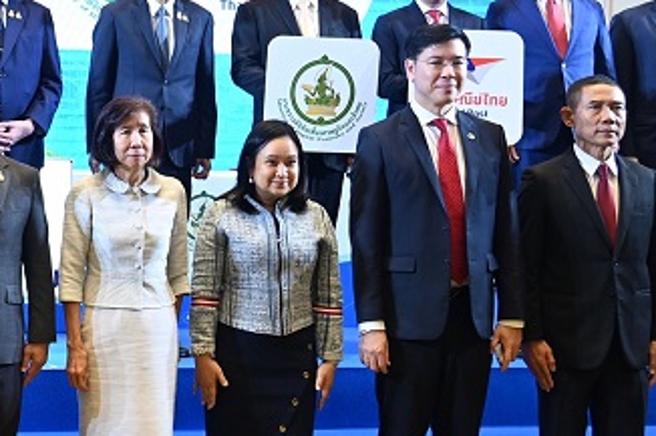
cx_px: -38
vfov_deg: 16.6
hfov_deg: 23.5
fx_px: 1493
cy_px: 134
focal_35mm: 82
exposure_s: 1/250
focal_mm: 34
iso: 2000
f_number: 4
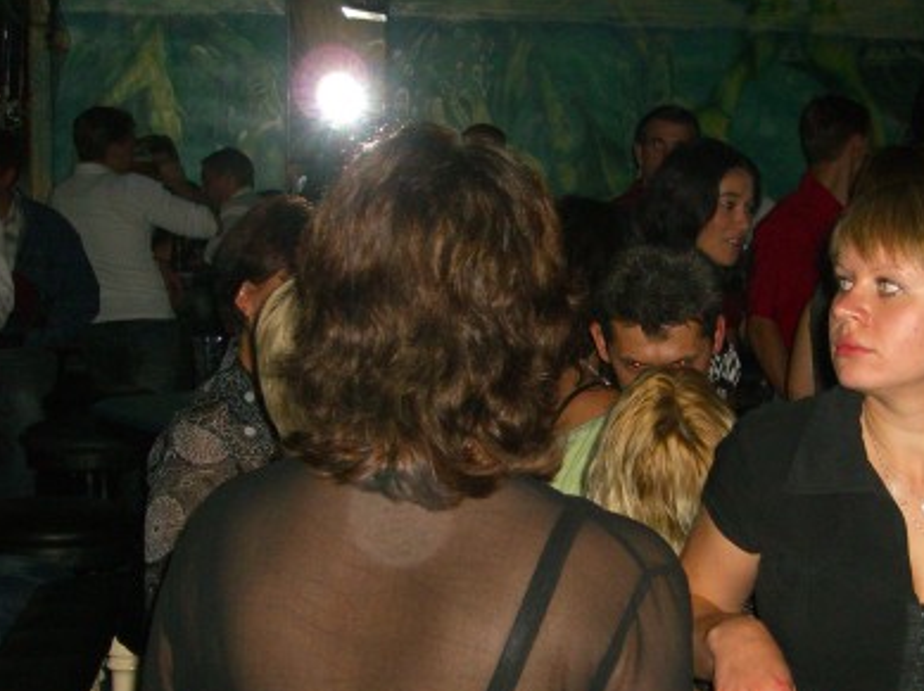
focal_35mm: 88
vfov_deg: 16.7
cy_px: 501
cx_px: 675
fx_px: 2347
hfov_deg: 22.1
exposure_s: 1/60
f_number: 3.6
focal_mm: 11.8
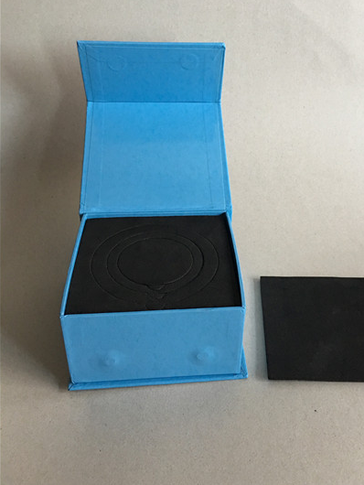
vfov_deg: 52.5
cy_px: 216
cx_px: 219
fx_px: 490
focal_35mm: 35
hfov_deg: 40.5
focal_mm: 4.15
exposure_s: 1/10
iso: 80
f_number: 2.2
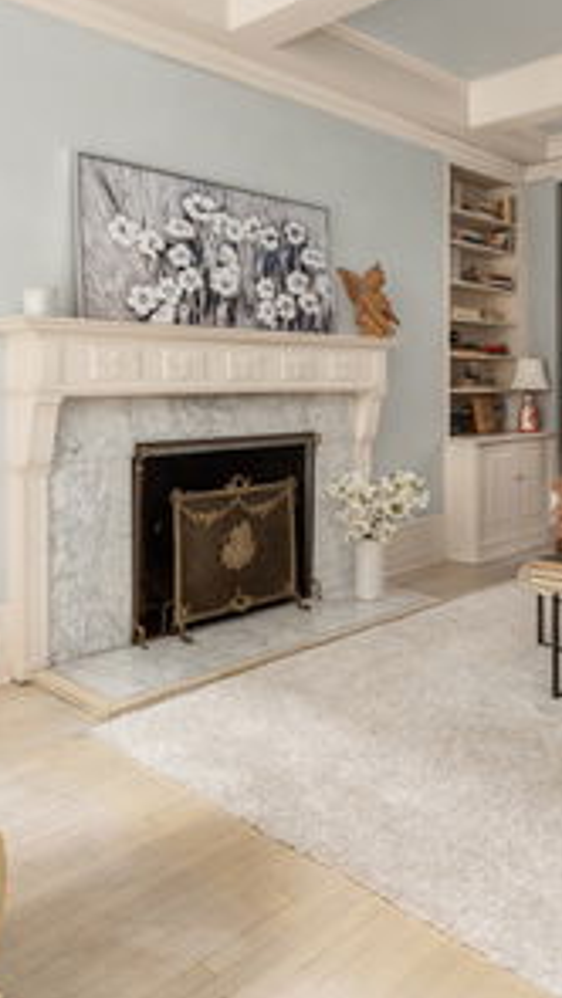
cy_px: 460
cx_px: 403
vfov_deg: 66.0
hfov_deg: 39.4
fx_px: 768
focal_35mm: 29
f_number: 22
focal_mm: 17
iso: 800
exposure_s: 1
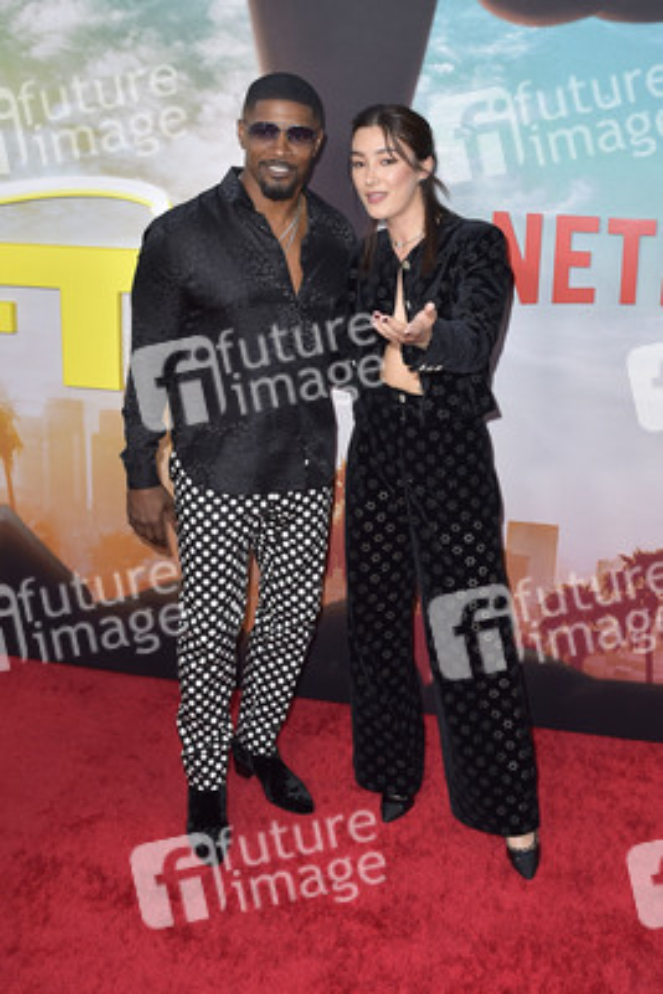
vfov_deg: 65.5
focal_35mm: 28
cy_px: 497
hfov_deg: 46.4
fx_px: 773
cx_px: 332
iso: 640
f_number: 5.6
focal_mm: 28
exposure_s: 1/250
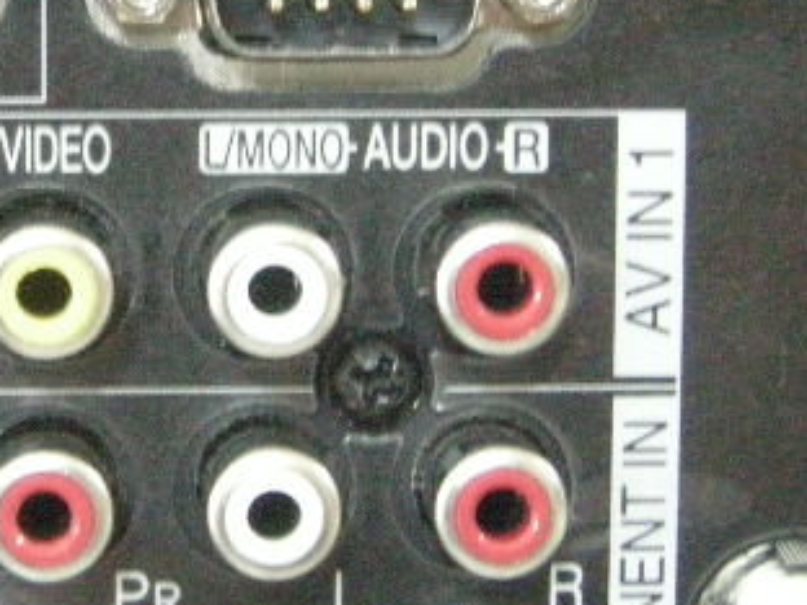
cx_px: 189
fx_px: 2751
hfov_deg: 16.6
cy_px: 127
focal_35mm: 118
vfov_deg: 12.5
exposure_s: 1/5.6
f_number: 2.7
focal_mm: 7.5
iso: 800
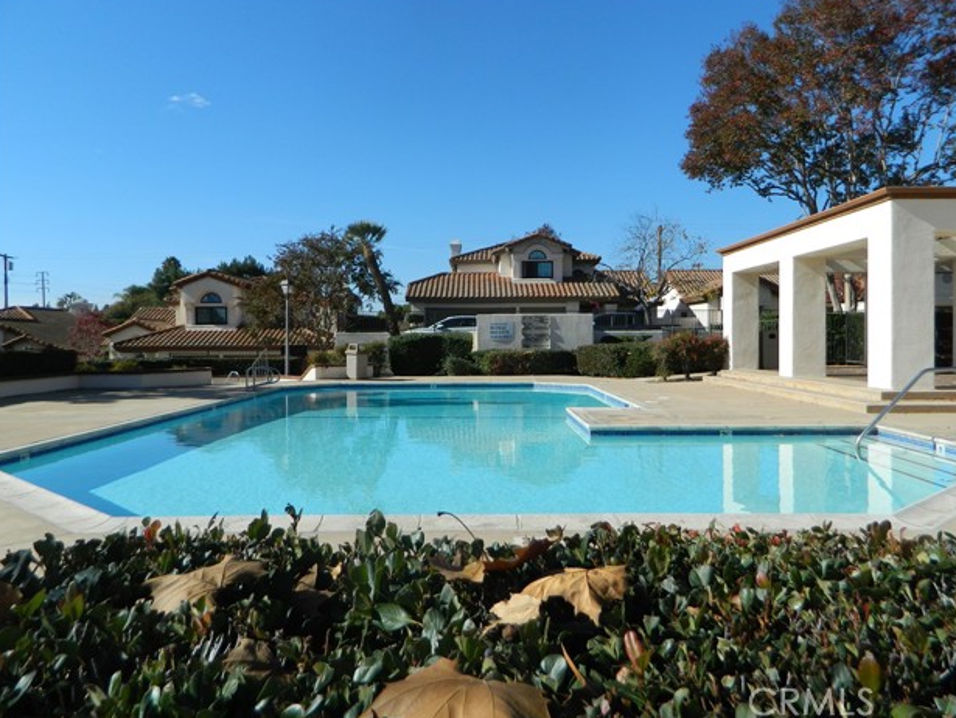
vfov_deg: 53.1
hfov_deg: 67.3
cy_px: 351
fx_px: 718
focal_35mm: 26
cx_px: 487
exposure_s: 1/160
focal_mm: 4.5
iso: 80
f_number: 8.7
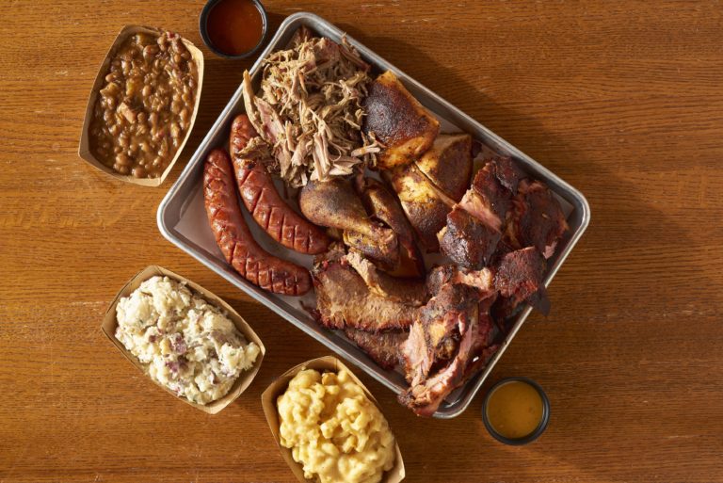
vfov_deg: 27.0
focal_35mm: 50
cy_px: 242
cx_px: 362
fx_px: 1005
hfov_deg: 39.6
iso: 100
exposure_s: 1/125
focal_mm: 50
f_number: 11
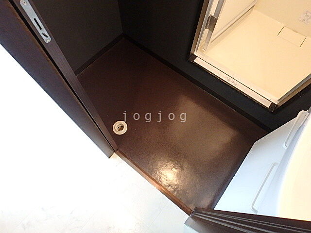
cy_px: 116
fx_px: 189
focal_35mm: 21
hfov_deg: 79.0
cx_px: 156
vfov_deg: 63.4
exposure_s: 1/30
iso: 800
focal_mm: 3.7
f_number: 3.5
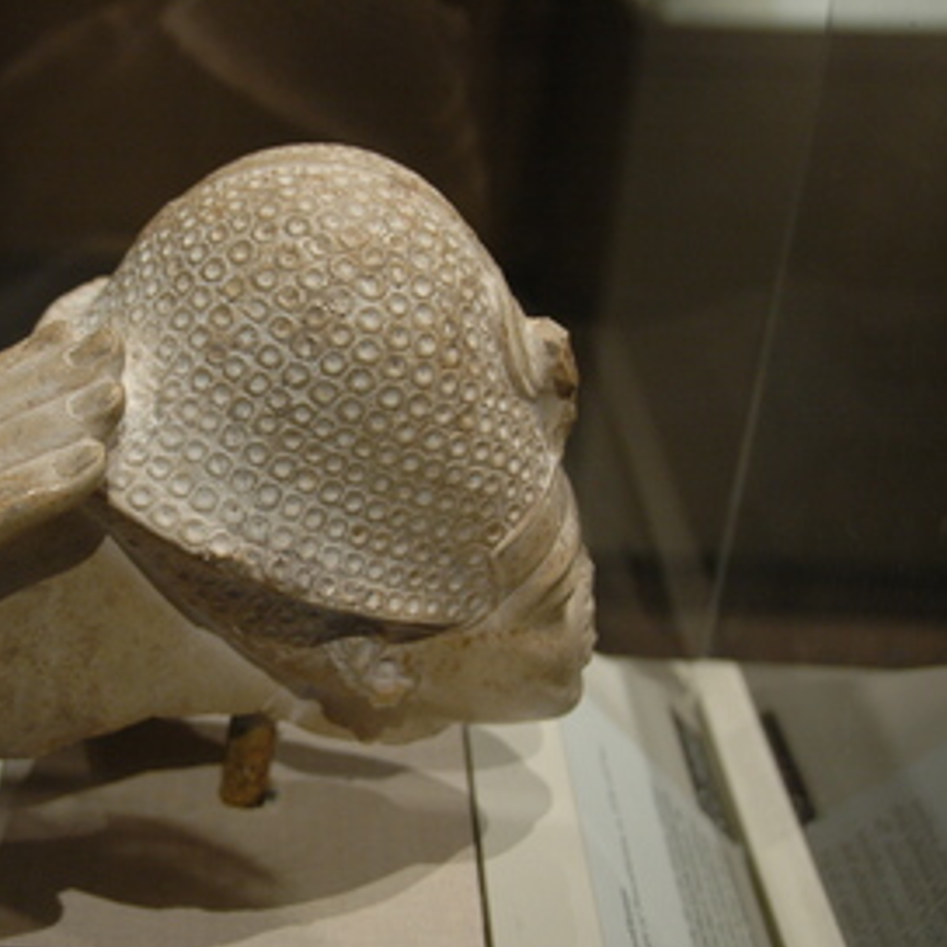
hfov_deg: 30.2
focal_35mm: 56
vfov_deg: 30.7
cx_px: 223
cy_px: 487
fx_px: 1724
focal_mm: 27
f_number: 4
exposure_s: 1/50
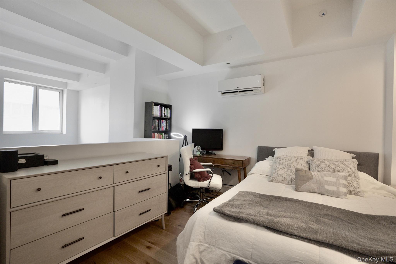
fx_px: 176
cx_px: 198
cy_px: 132
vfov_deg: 73.7
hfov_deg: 96.7
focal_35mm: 16
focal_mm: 16
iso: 1600
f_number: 4
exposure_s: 1/200
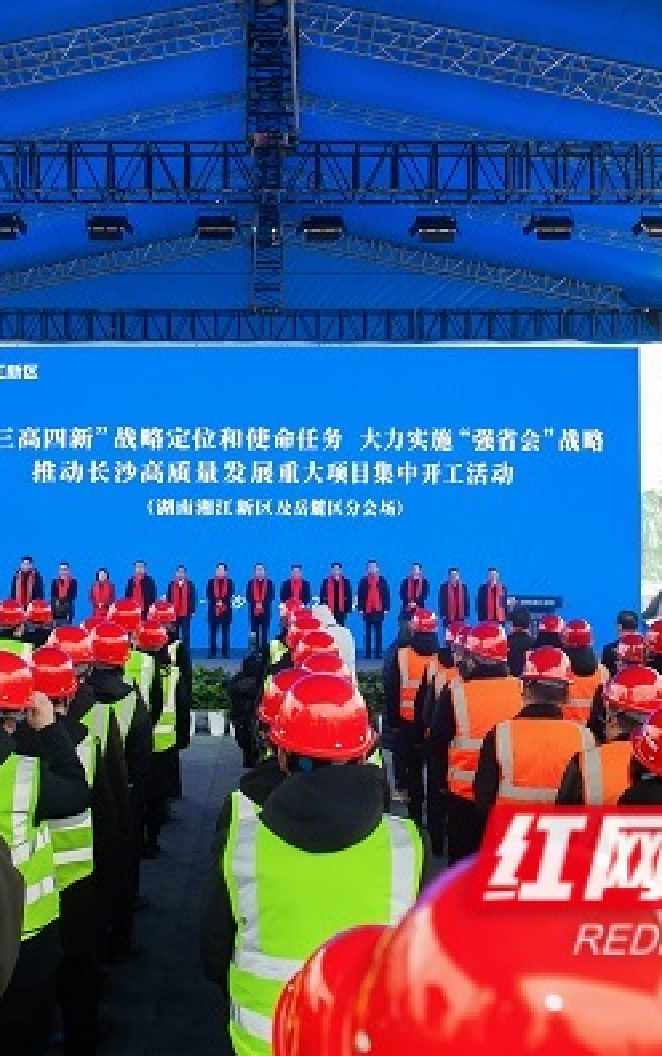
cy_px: 529
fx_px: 1067
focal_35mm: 37
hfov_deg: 34.3
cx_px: 243
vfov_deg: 52.7
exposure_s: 1/160
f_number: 4
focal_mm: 24
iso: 500
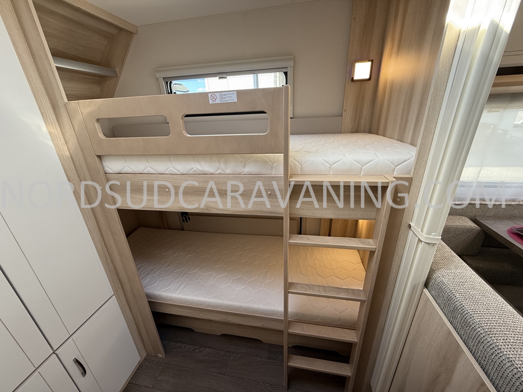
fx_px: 212
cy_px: 196
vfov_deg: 85.7
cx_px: 262
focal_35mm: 14
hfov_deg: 102.1
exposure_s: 1/99
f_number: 2.2
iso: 100
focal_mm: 2.22
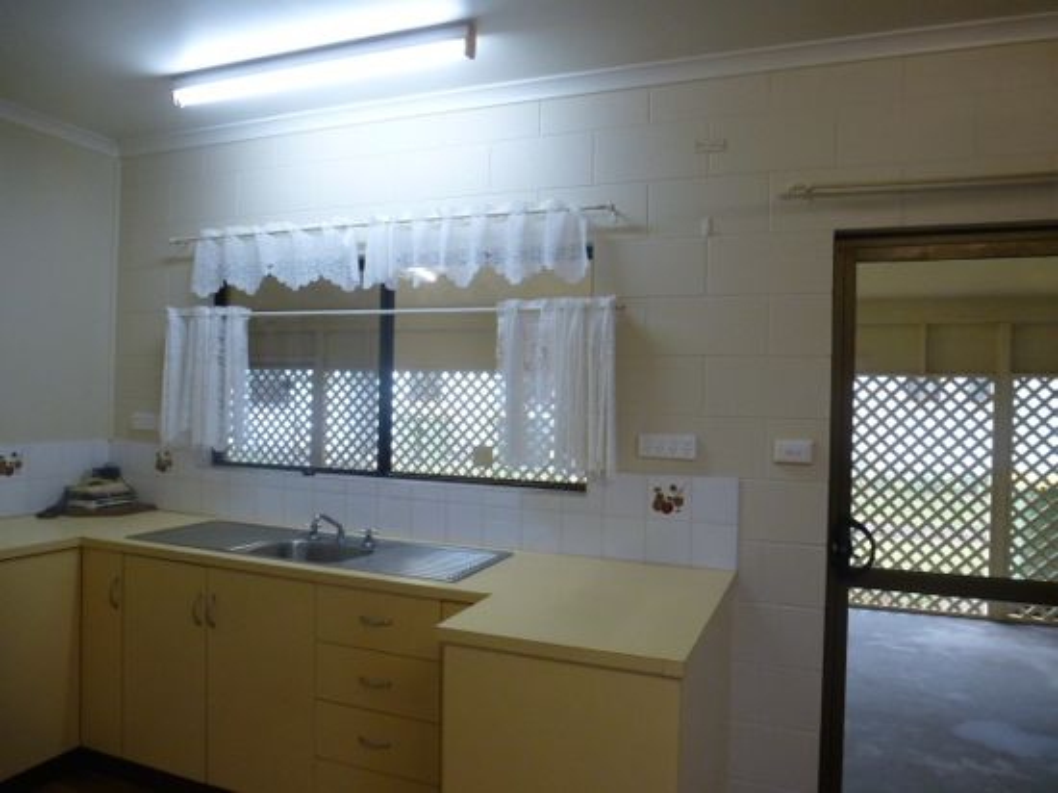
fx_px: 733
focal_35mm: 24
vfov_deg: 56.8
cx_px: 529
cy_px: 396
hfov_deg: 71.6
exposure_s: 1/60
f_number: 3.3
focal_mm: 4.3
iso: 320
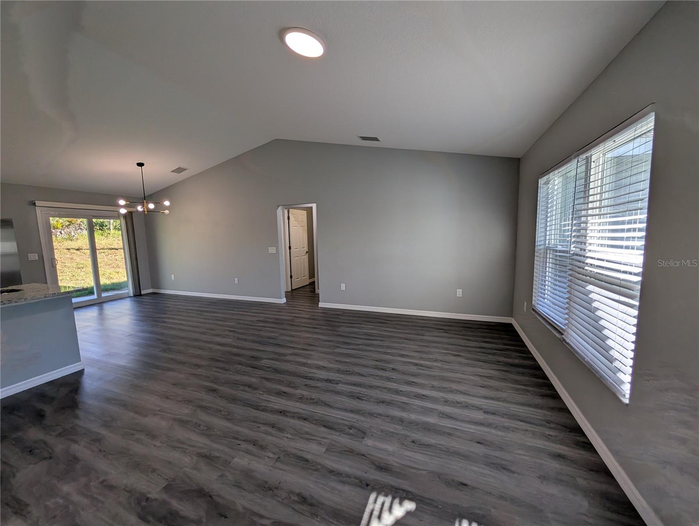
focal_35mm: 12
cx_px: 350
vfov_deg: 94.6
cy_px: 263
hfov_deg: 110.5
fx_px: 243
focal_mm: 2.02
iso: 59
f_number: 1.7
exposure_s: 1/346
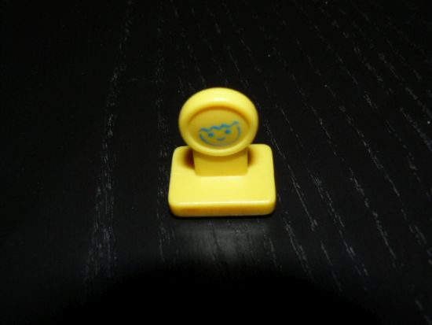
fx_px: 449
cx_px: 216
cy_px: 162
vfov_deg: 39.7
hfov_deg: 51.3
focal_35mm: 36
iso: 100
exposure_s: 1/30
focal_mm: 6
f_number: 4
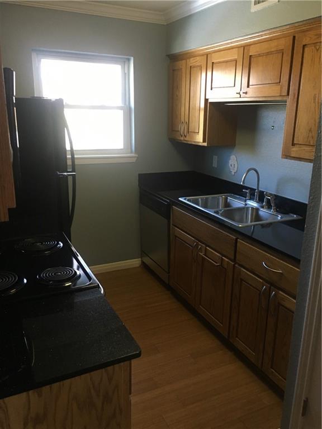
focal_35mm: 29
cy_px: 214
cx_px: 161
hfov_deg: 48.2
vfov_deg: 61.7
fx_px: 360
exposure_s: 1/30
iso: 125
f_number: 2.2
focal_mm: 4.15
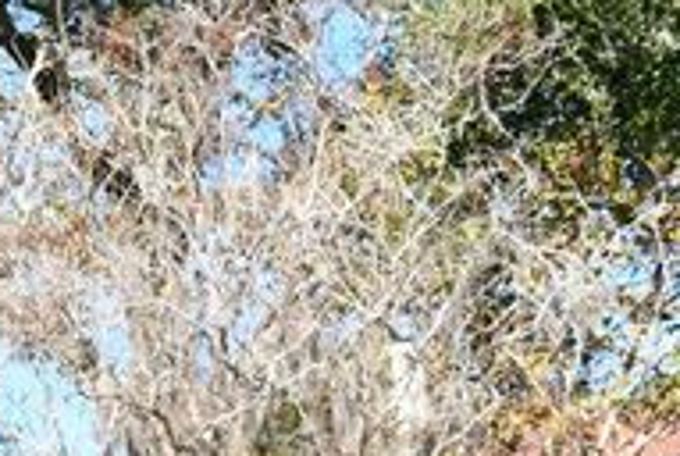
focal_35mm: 134
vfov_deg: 10.1
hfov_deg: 14.0
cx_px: -452
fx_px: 2535
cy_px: 577
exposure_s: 1/250
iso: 200
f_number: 8
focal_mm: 20
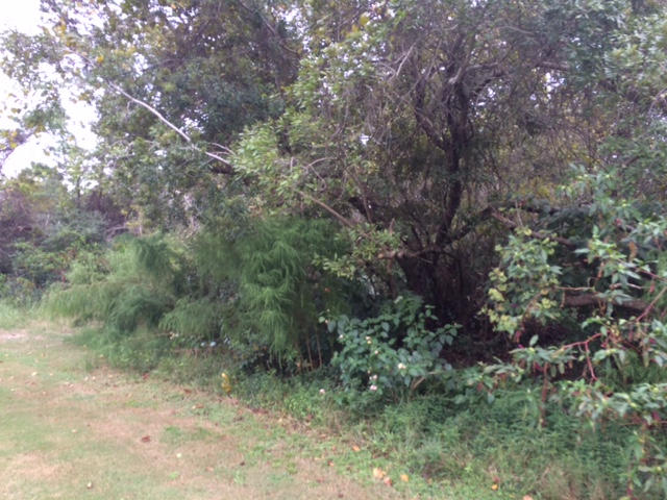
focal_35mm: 29
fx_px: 559
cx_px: 334
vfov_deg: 48.2
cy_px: 250
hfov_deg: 61.7
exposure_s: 1/120
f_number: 2.2
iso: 50
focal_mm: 4.15
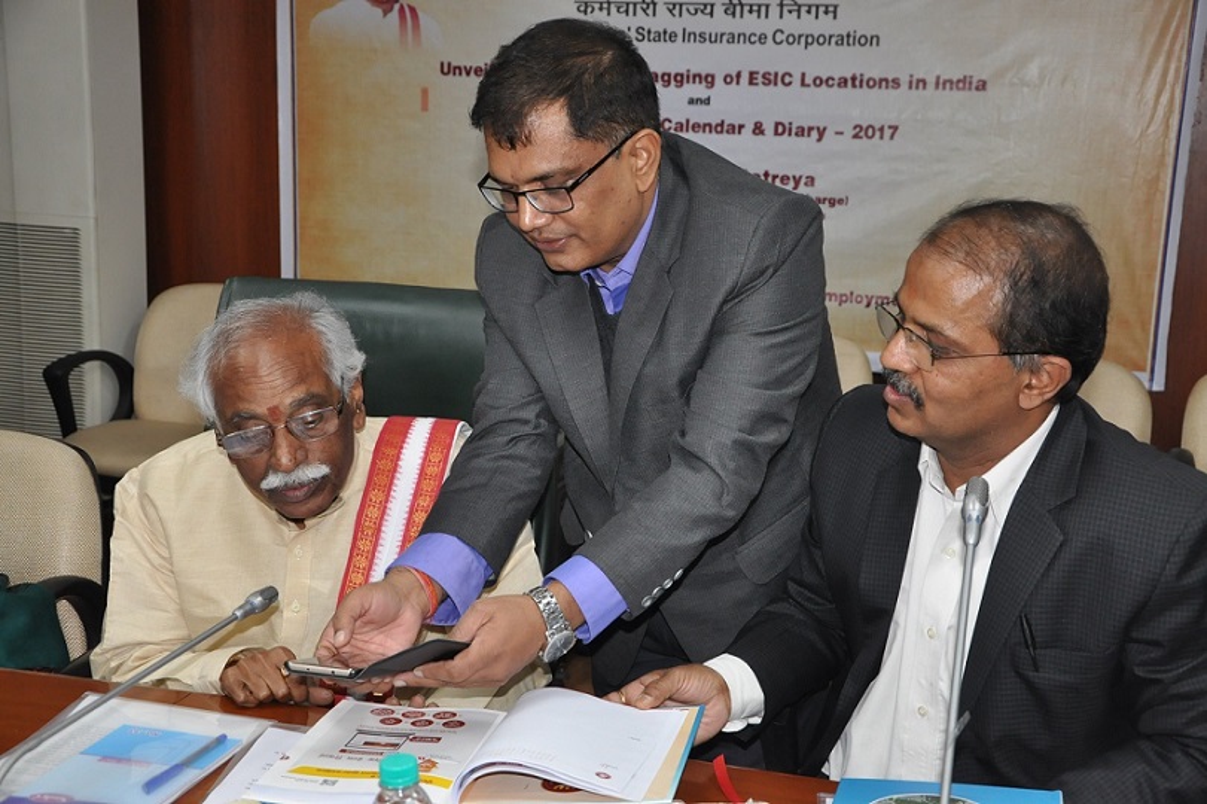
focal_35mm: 48
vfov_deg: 28.1
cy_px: 402
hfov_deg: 41.1
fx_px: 1609
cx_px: 604
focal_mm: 32
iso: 1000
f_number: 5
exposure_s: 1/125
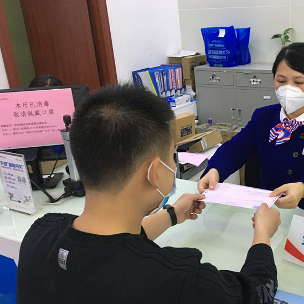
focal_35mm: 35
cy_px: 150
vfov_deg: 47.2
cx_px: 207
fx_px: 348
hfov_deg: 46.3
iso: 200
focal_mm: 4.15
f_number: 2.2
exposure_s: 1/25
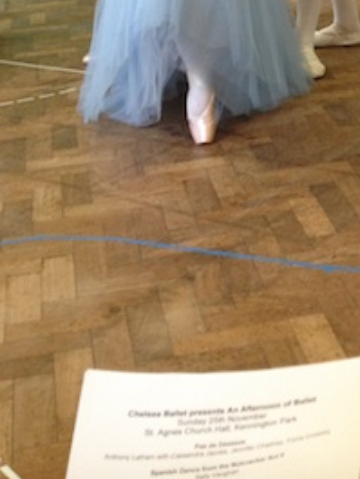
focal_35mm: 88
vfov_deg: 20.7
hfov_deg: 16.4
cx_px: 373
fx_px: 1219
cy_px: -104
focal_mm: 4.28
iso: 100
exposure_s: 1/20
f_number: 2.4
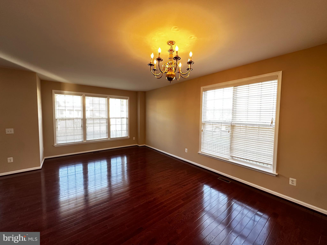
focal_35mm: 14
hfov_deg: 102.1
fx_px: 132
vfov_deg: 85.7
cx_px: 164
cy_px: 122
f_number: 2.2
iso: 200
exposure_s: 1/60
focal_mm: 2.22
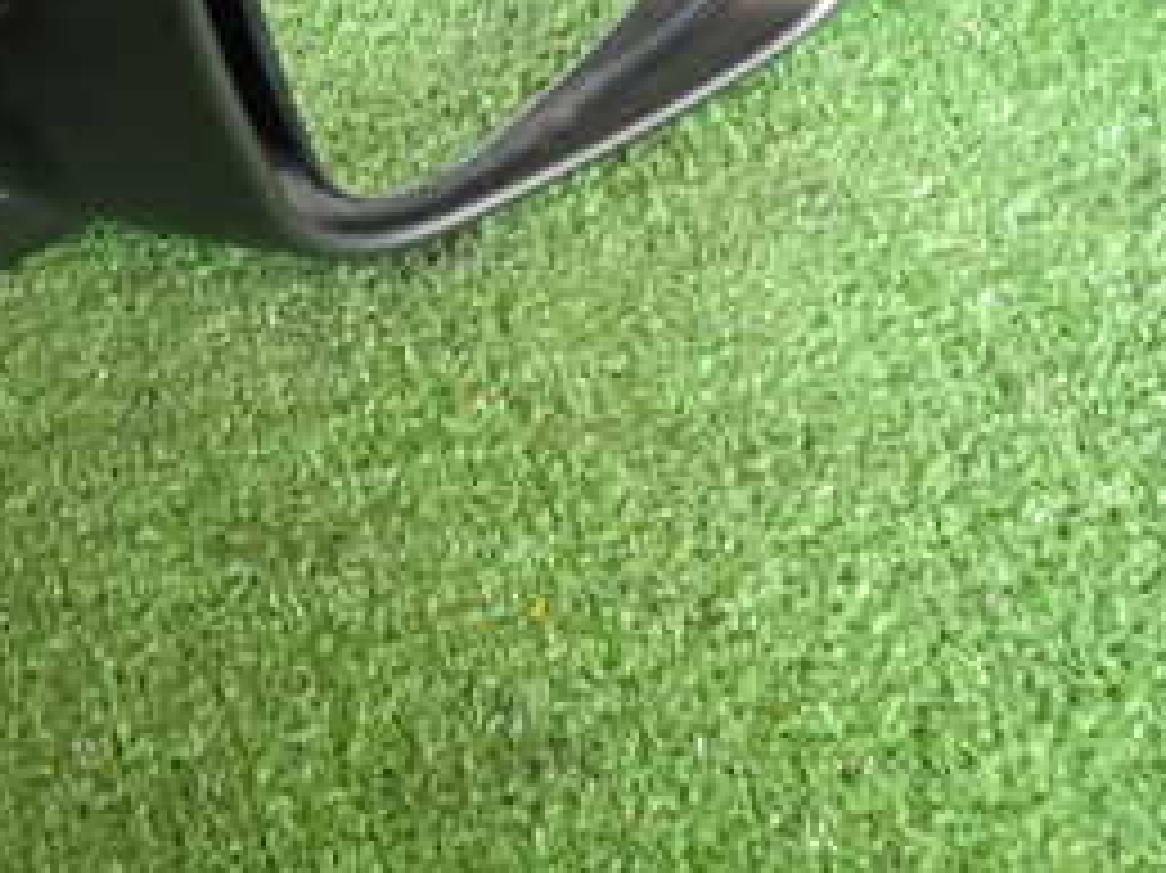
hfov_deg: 31.6
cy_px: 166
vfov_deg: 24.8
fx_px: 1953
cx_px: 99
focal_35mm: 58
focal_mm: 4.5
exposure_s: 1/30
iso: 640
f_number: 2
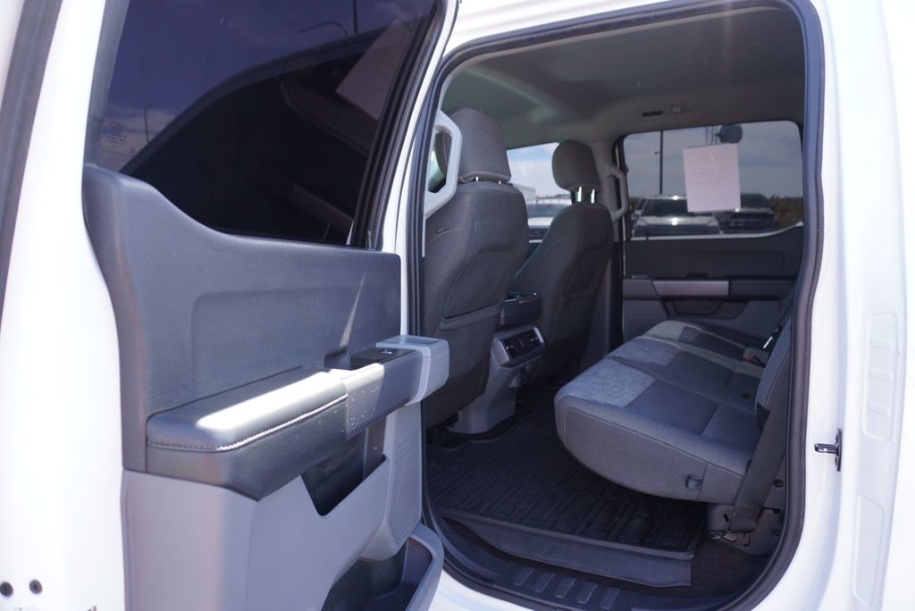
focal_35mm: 24
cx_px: 458
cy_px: 306
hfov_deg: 73.7
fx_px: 610
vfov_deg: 53.2
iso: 100
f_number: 4
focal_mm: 16
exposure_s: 1/60
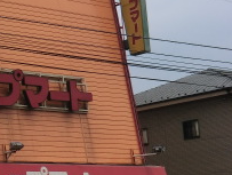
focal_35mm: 107
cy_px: 78
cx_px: -104
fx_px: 718
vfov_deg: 13.9
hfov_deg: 16.8
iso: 80
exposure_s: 1/200
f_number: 8.4
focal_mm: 6.1
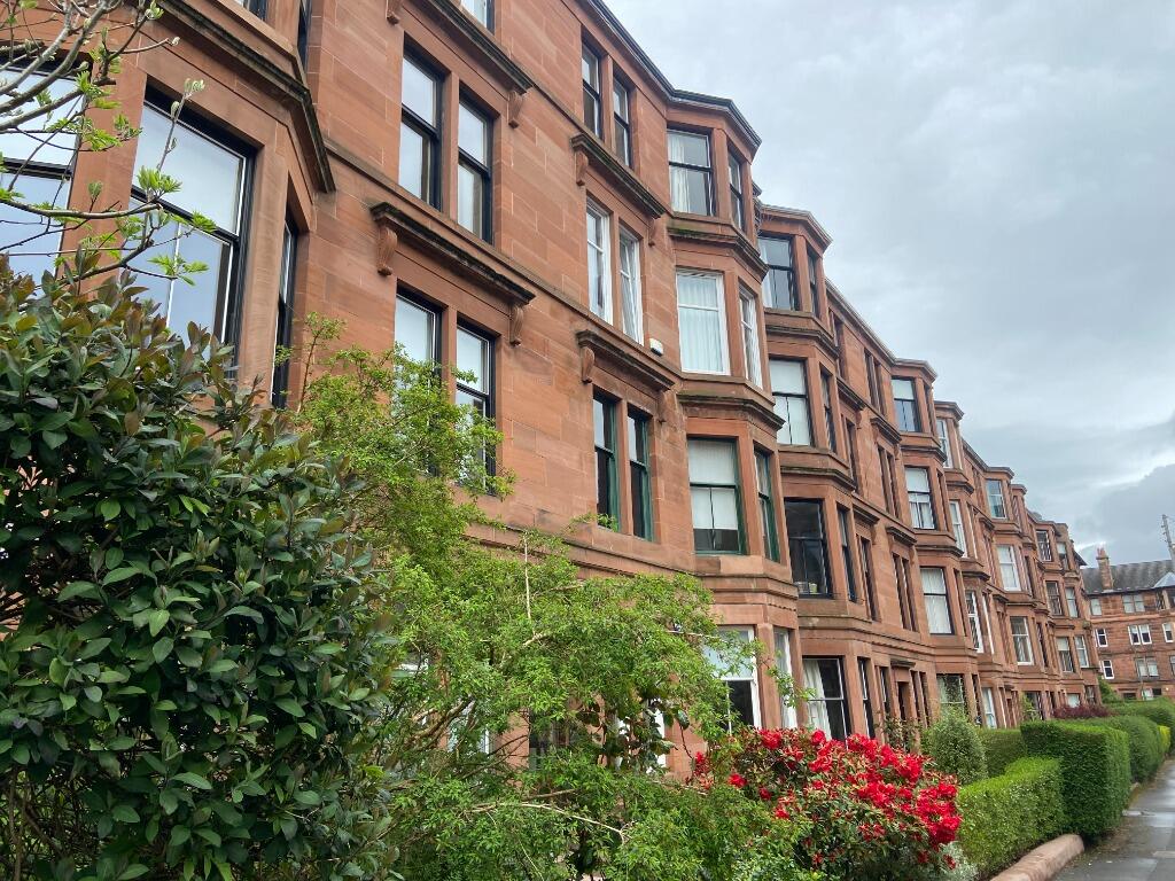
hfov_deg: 67.3
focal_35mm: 26
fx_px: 883
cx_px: 588
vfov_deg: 53.1
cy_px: 440
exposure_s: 1/582
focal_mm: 4.25
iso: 32
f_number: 1.8
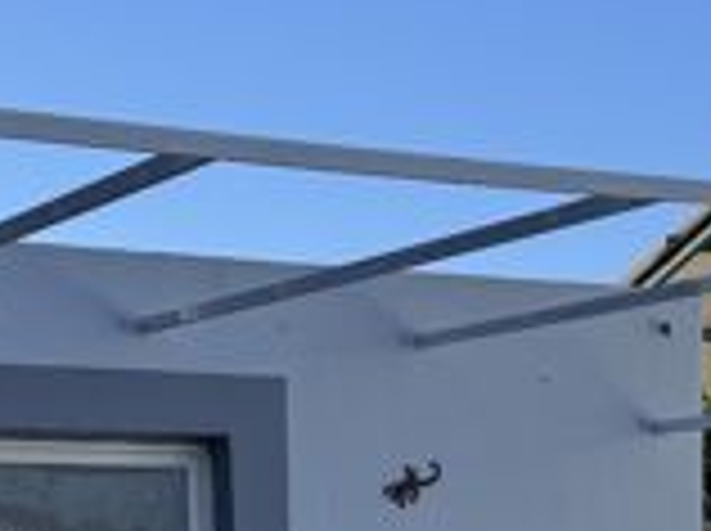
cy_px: 778
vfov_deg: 13.1
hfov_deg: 18.3
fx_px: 2194
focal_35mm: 107
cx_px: 488
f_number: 1.78
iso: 80
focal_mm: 6.76
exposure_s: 1/4950
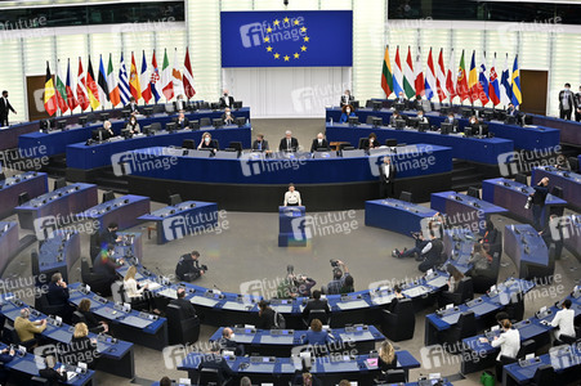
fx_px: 1129
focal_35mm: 70
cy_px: 193
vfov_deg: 19.4
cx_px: 290
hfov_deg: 28.9
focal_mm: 70
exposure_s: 1/320
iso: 1000
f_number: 2.8
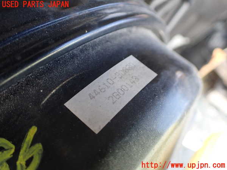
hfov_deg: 60.0
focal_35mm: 30
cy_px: 85
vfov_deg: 46.8
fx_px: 197
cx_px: 114
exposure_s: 1/125
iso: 320
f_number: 2.3
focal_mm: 5.4
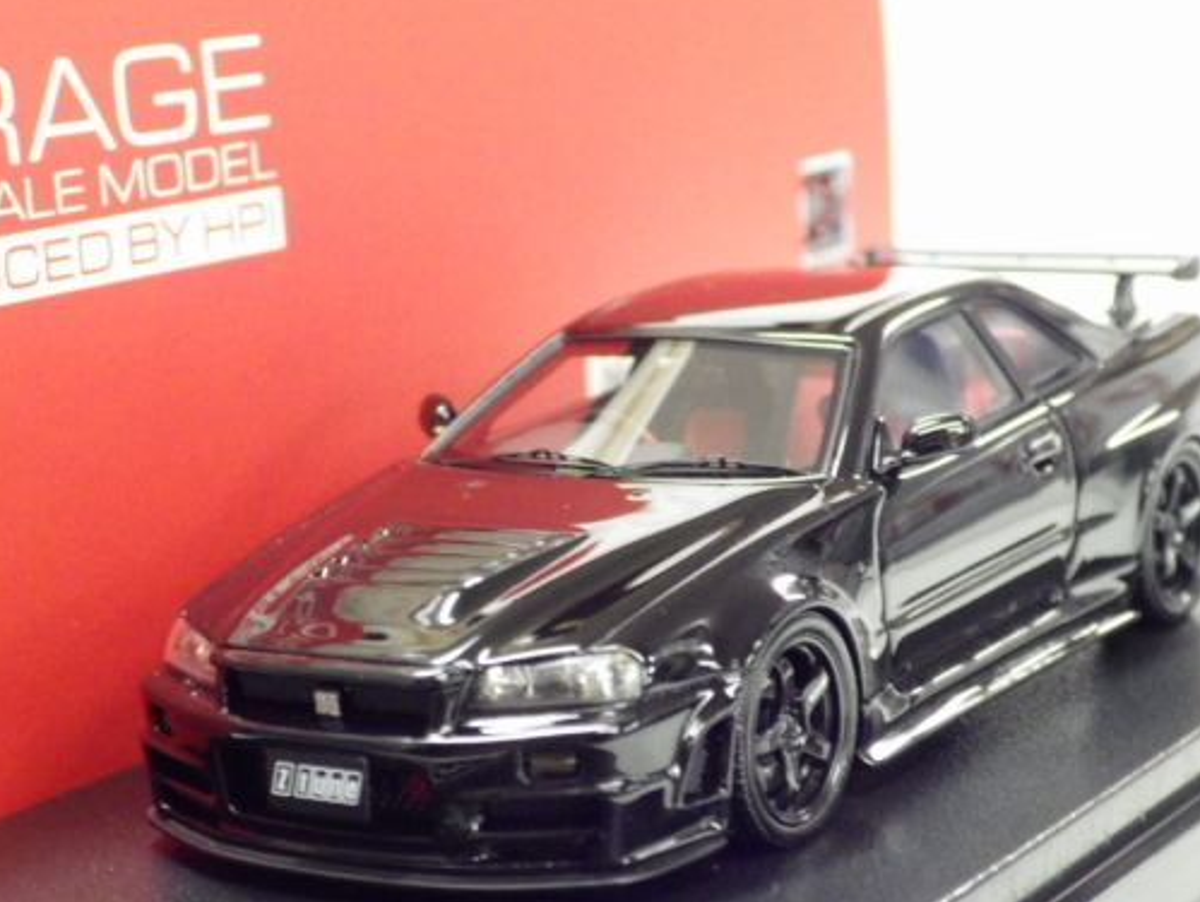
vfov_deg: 16.2
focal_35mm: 91
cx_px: 517
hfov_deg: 21.5
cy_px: 522
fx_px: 3157
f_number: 4.2
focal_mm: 12.8
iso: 1250
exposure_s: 1/25
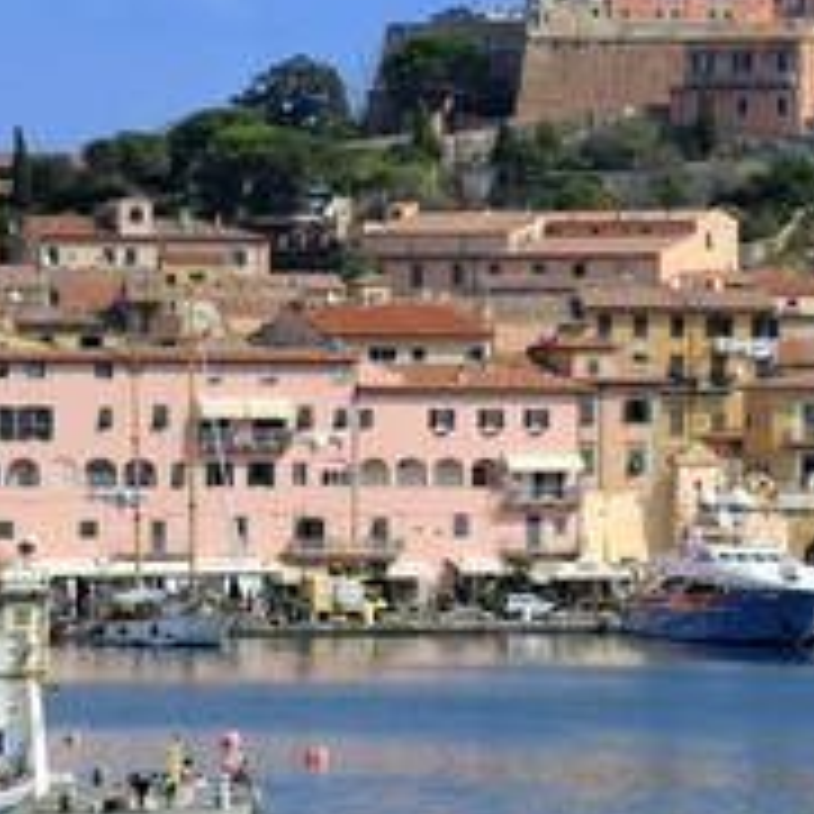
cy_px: 324
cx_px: 751
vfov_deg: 5.9
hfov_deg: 5.9
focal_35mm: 296
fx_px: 7875
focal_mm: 150
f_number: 13
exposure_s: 1/250
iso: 200
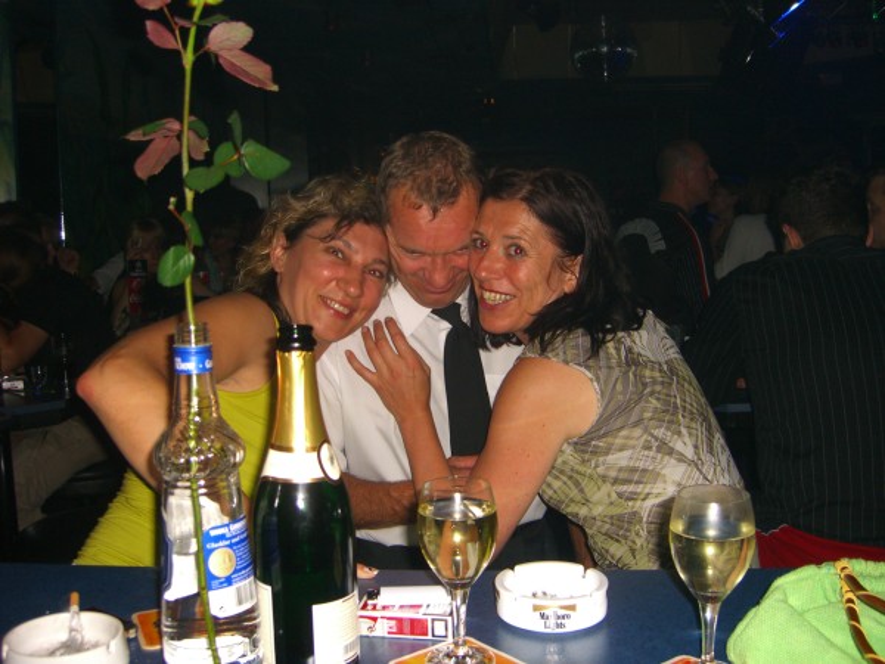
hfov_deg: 49.0
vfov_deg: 37.7
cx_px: 442
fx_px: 972
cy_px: 332
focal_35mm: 38
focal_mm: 7.9
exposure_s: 1/60
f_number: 2.8
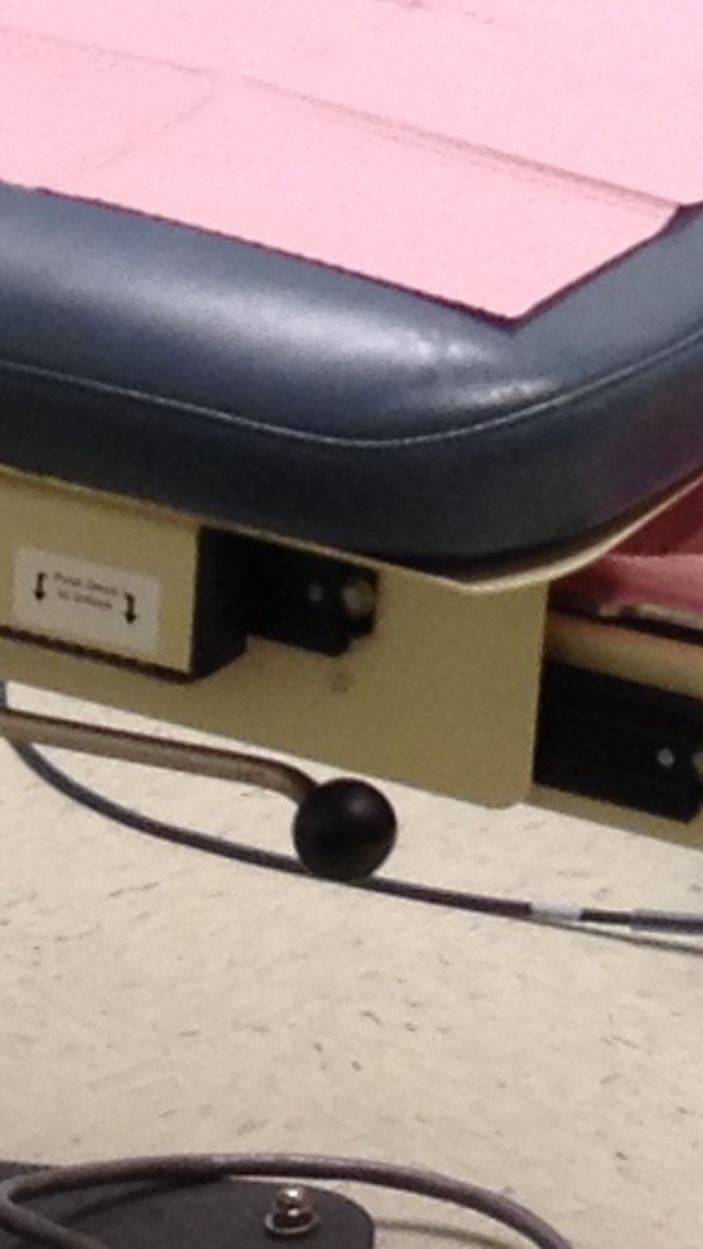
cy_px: -331
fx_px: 7922
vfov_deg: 8.9
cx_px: 1627
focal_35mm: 239
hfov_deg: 5.0
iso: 50
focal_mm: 4.28
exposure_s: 1/24
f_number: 2.4
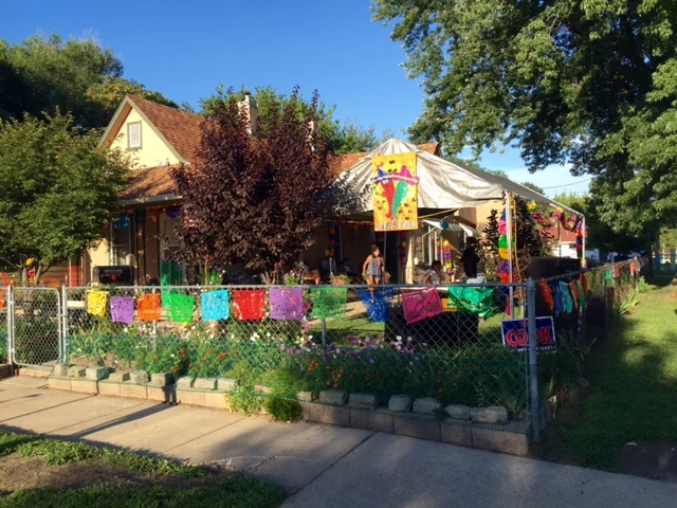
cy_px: 254
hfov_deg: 61.7
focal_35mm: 29
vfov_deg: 48.2
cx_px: 338
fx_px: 567
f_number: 2.2
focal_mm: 4.15
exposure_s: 1/760
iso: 32
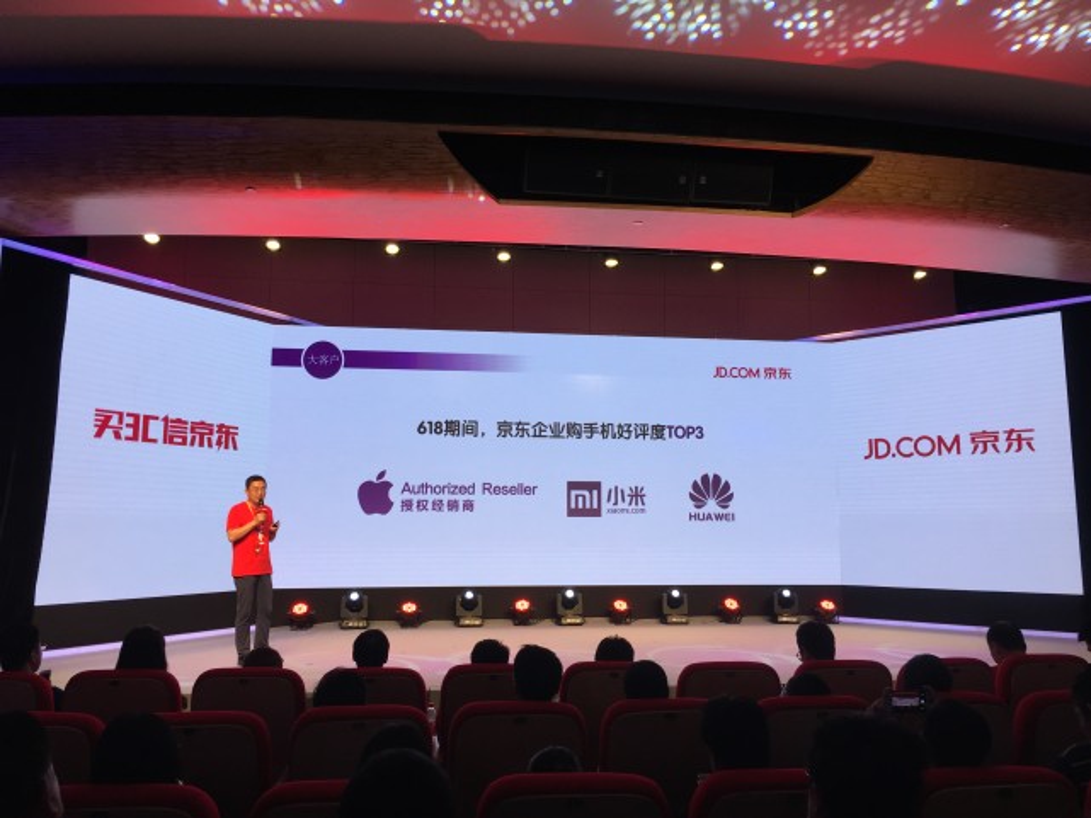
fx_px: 914
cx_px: 546
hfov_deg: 61.7
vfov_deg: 48.2
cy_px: 409
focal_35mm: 29
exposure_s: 1/100
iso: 32
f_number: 2.2
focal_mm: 4.15
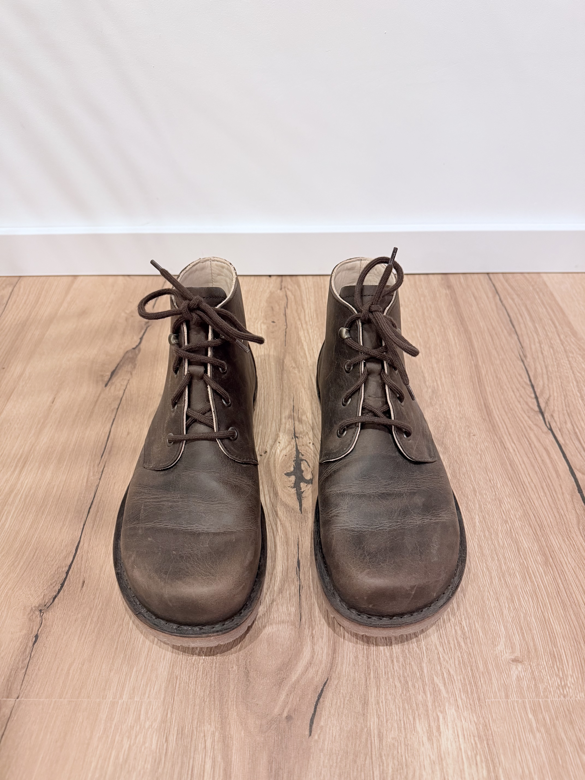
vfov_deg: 71.6
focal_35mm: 24
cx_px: 292
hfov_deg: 56.8
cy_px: 390
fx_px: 541
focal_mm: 6.76
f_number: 1.78
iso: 320
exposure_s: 1/50
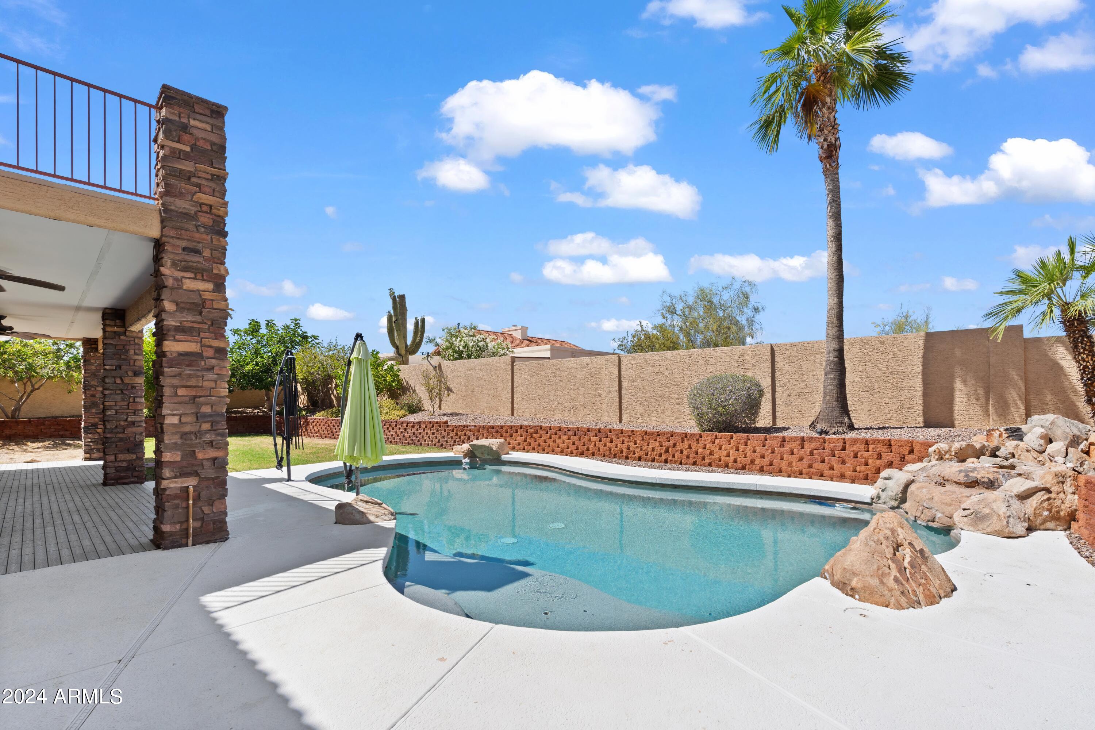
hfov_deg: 95.0
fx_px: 502
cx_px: 548
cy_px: 365
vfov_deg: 72.1
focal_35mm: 16
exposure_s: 1/320
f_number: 8
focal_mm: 16.5
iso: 400
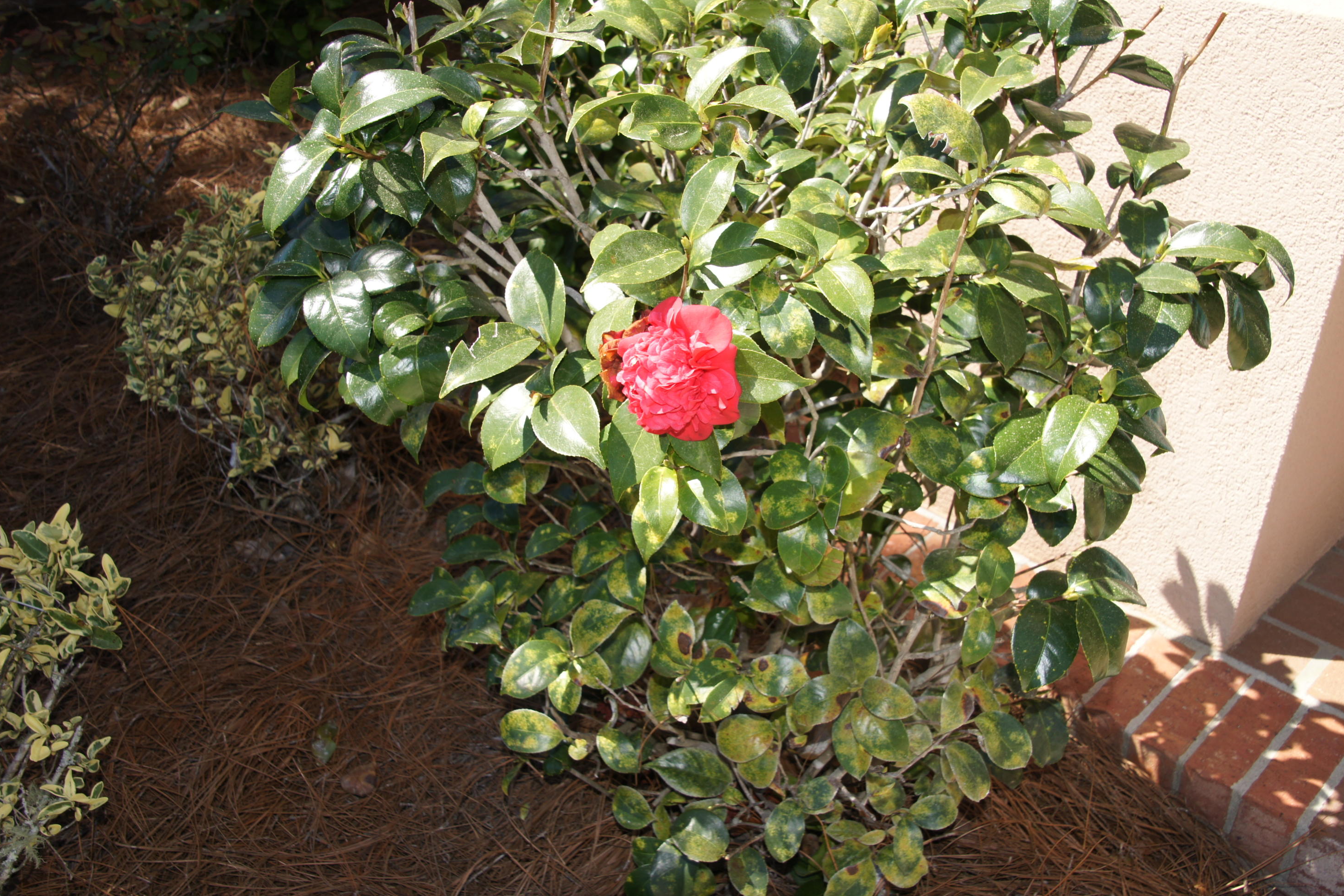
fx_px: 1381
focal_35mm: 37
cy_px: 454
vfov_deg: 35.9
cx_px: 686
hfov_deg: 51.9
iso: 200
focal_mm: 24
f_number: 9
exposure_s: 1/160
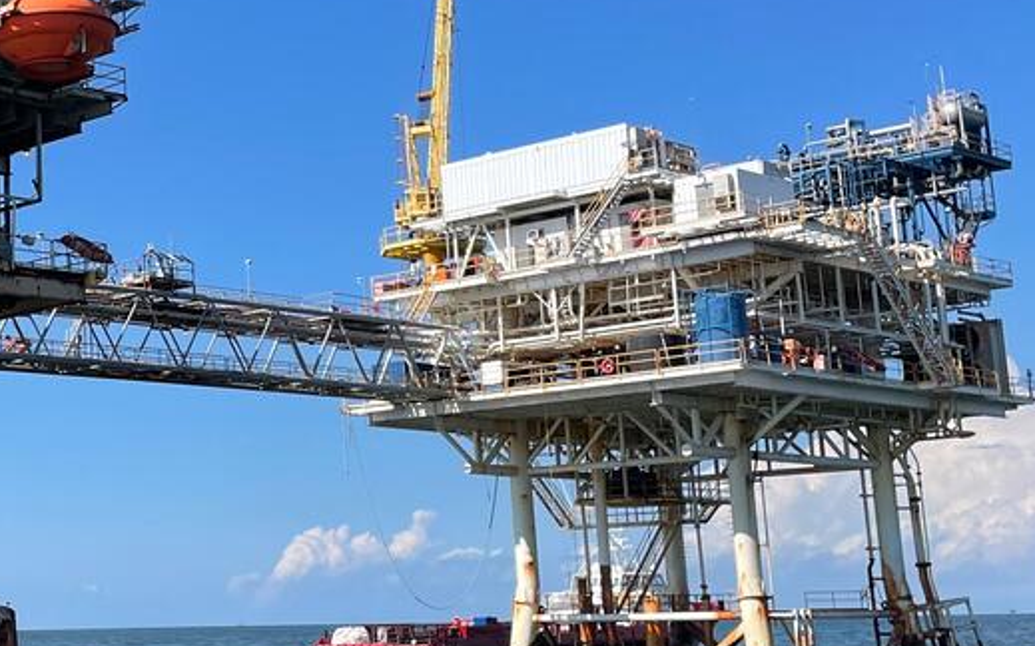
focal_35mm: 71
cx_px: 24
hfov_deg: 27.5
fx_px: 2002
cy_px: 267
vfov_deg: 18.3
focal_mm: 4.2
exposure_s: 1/3300
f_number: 1.6
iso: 32
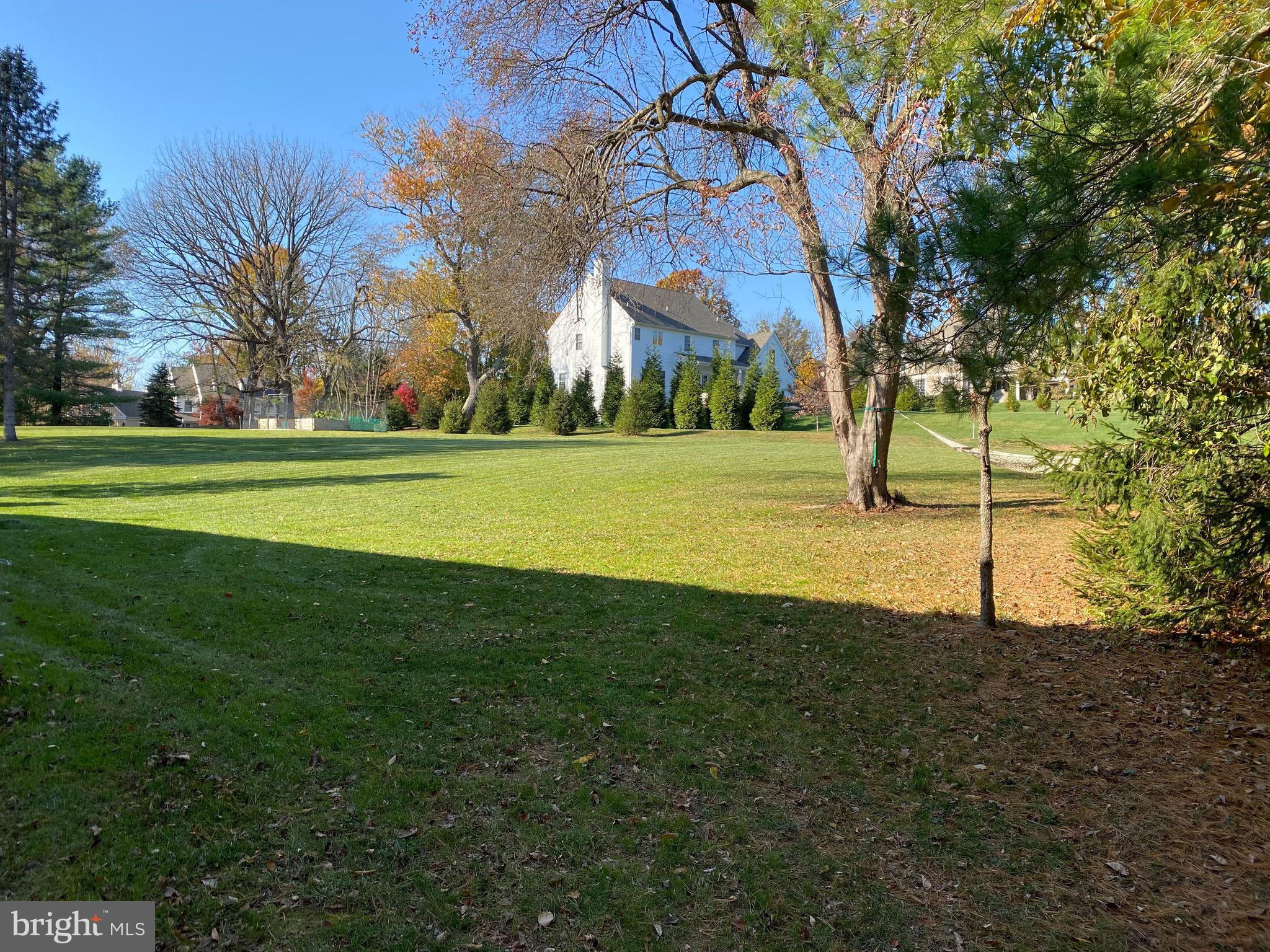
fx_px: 954
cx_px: 635
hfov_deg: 67.3
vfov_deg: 53.1
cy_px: 476
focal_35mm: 26
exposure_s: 1/949
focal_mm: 4.25
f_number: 1.8
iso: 32
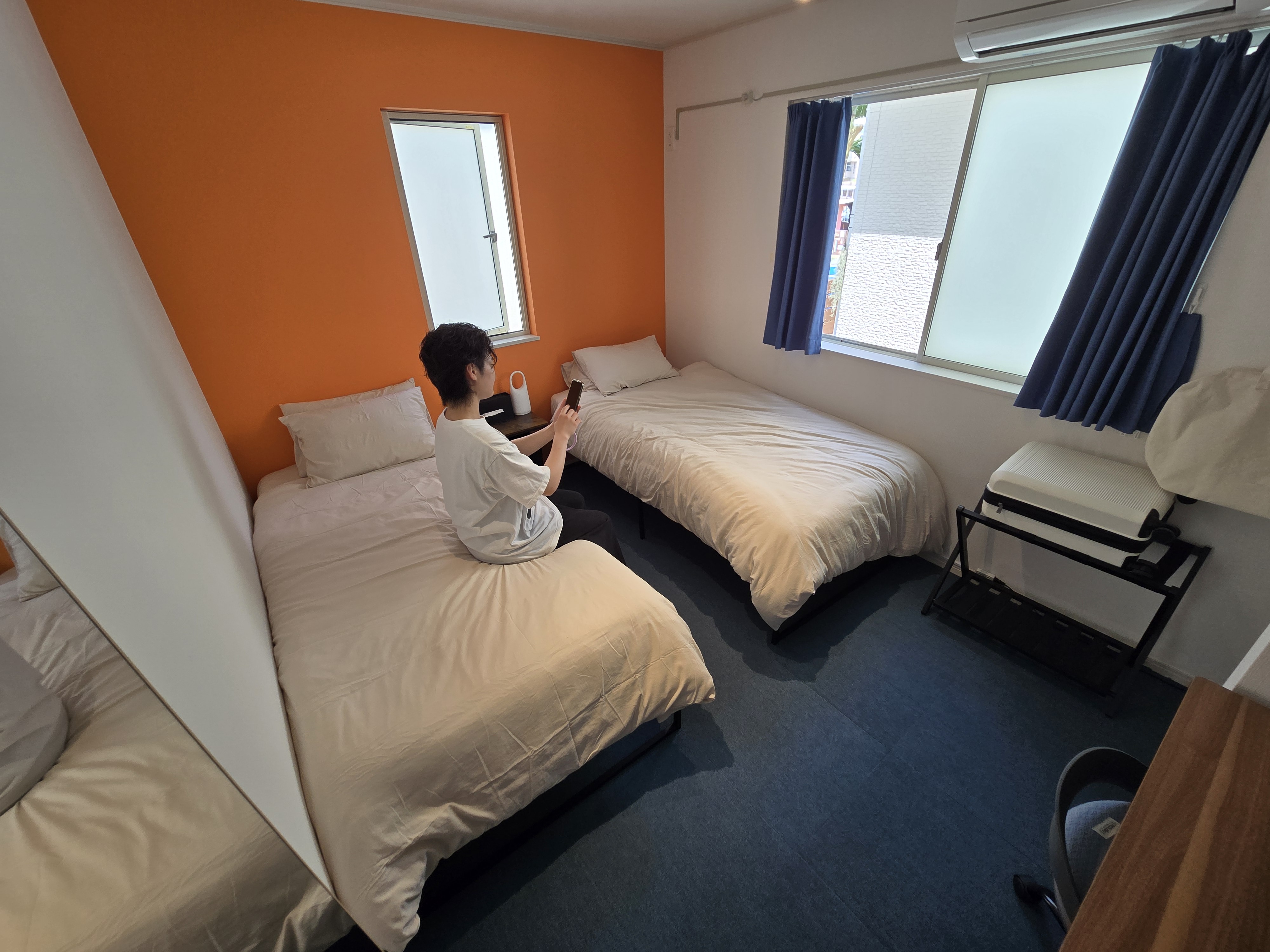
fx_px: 477
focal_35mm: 13
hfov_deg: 106.2
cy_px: 476
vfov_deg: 89.9
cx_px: 635
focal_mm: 2.2
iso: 50
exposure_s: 1/100
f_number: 2.2
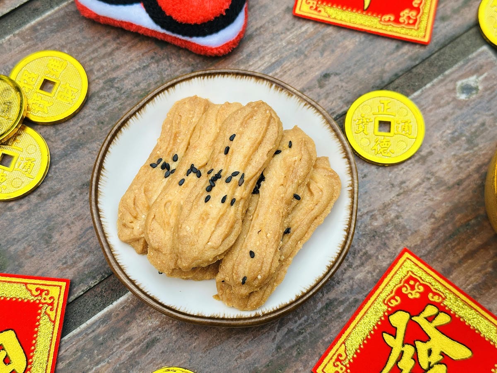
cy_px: 186
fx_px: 689
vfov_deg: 30.3
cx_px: 248
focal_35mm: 48
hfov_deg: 39.7
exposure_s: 1/102
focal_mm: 6.86
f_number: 1.78
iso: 80
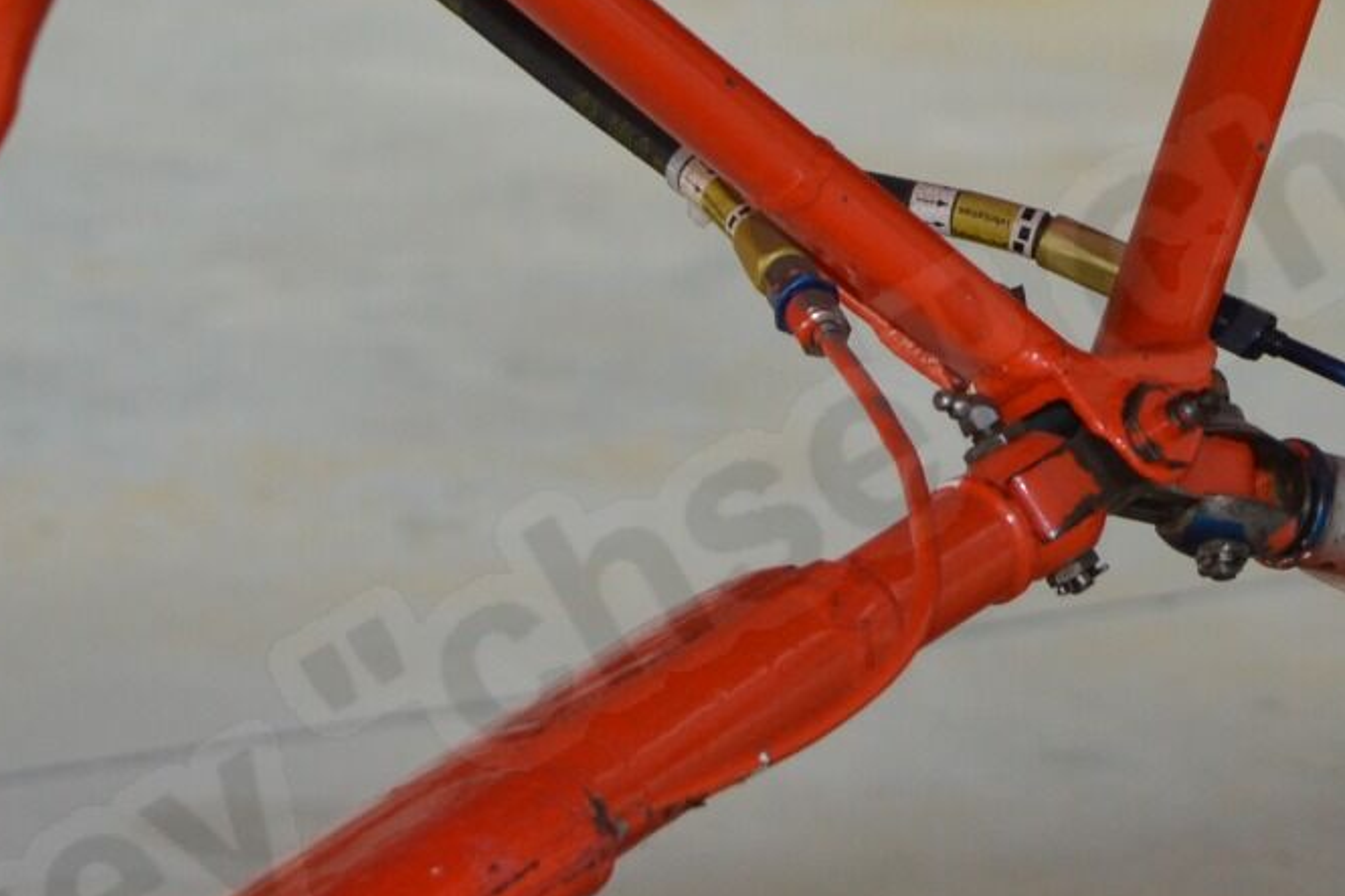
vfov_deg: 3.5
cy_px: 191
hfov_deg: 5.2
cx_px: 1301
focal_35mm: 393
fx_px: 14661
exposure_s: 1/60
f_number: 4.5
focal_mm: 85
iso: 400
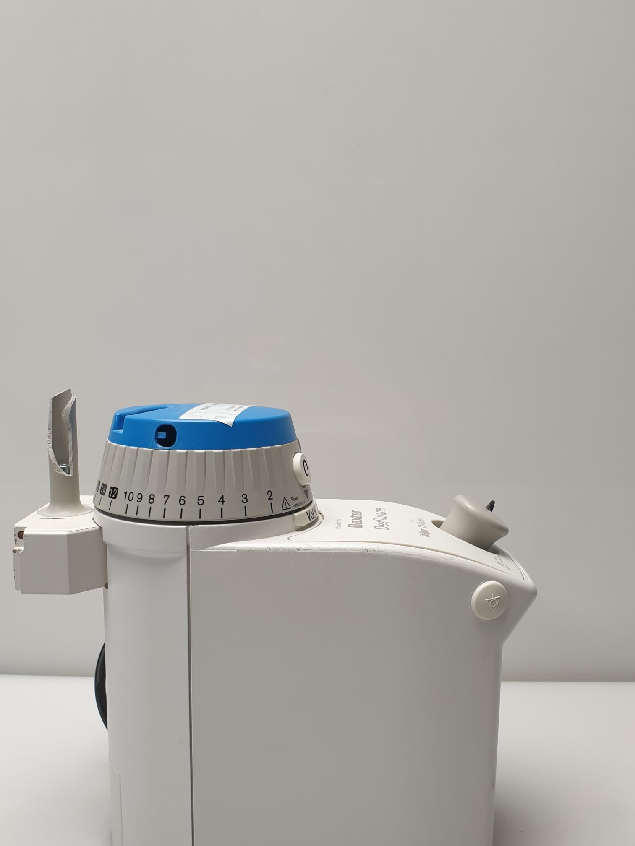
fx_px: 807
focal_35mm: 33
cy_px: 480
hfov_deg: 42.9
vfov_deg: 55.2
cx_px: 308
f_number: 2.4
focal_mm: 4.3
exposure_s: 1/50
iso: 64
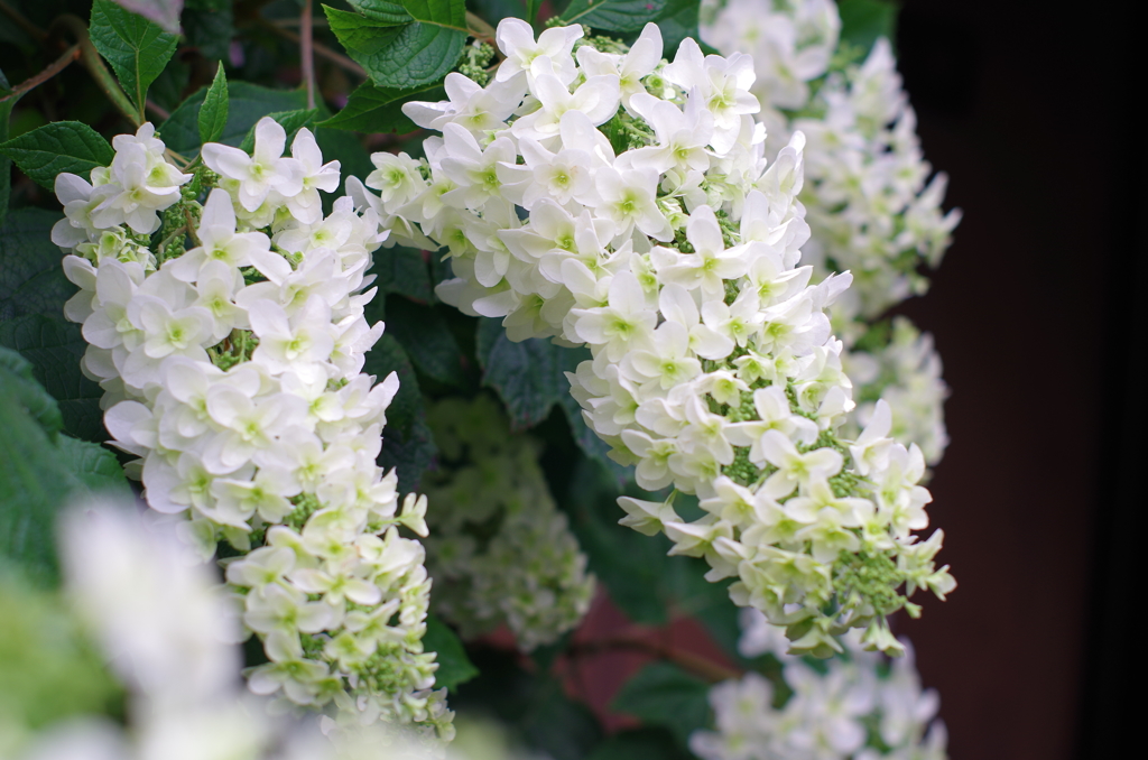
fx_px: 2386
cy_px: 380
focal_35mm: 75
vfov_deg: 18.1
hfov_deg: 27.0
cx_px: 574
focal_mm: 50
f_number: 3.5
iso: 100
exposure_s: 1/40
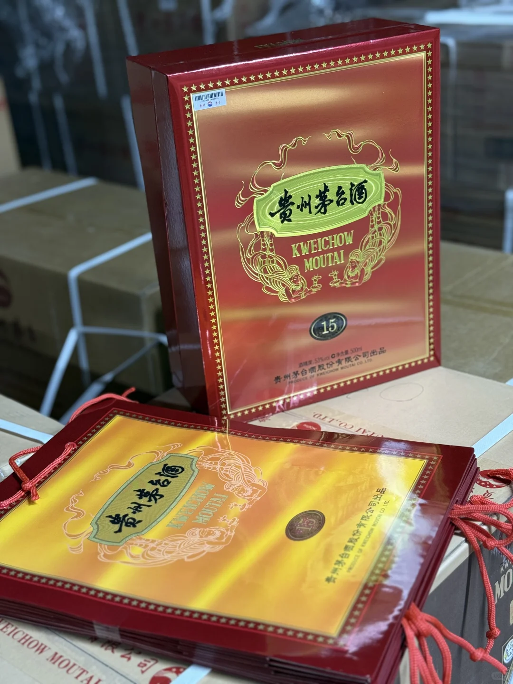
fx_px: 948
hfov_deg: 30.3
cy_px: 342
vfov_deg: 39.7
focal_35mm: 48
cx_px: 256
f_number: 1.78
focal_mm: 6.76
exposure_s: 1/60
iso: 160
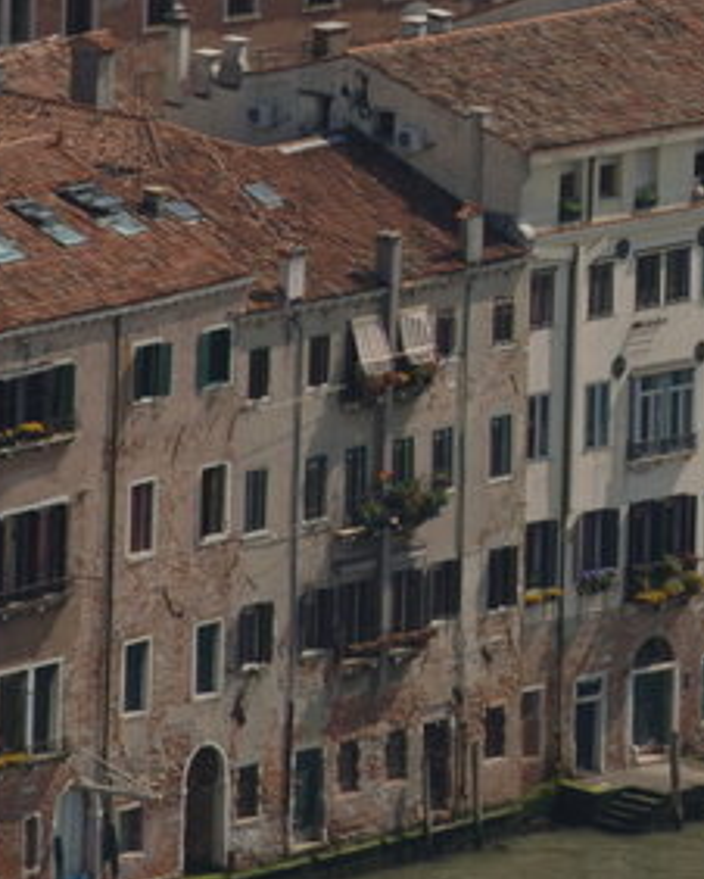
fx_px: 20366
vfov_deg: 2.5
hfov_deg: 2.0
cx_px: 1143
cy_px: 122
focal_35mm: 783
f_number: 9
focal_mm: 145
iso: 200
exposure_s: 1/800
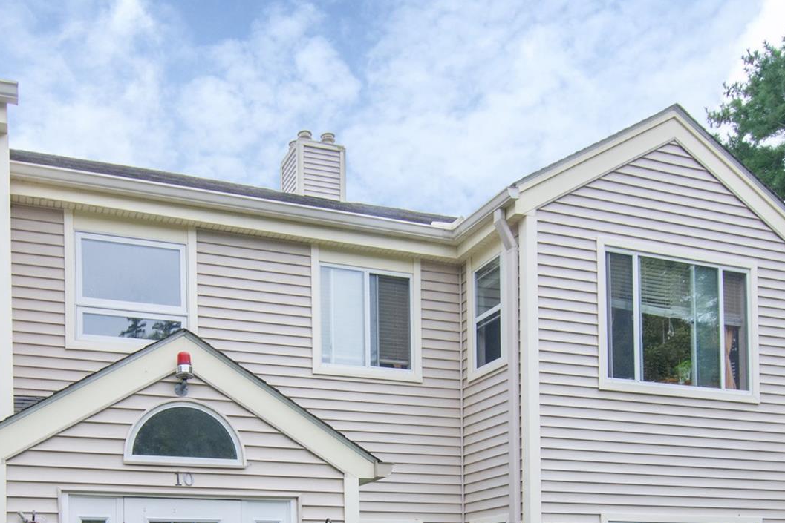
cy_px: 482
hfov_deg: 58.8
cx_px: 385
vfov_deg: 38.1
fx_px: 697
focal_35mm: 32
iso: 500
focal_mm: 11
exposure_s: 1/200
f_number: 13
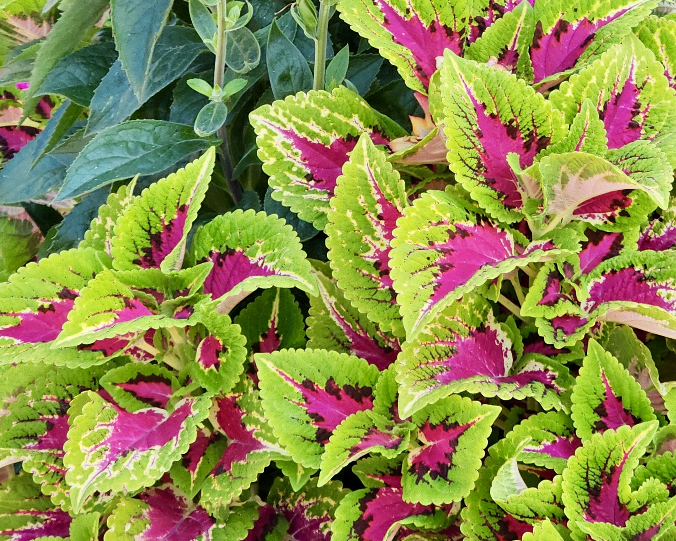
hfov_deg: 12.6
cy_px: -10
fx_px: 3061
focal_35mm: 153
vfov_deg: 10.0
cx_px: 409
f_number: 2.4
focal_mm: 7.9
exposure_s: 1/144
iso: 50
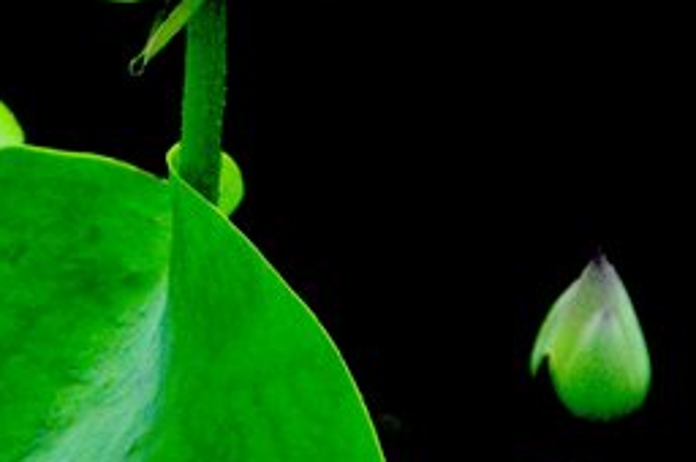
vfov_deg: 2.8
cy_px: -235
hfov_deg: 4.2
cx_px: 253
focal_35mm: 493
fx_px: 9511
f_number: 10
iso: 800
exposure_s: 1/1600
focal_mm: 105
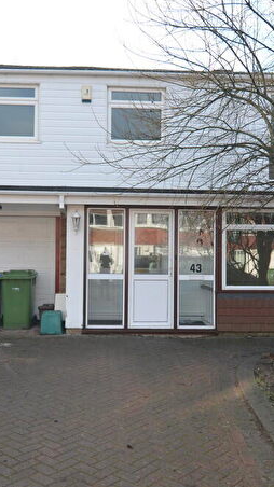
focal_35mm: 34
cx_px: 129
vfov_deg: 58.0
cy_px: 244
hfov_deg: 34.6
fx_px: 439
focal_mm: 14
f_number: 6.3
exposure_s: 1/160
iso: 200
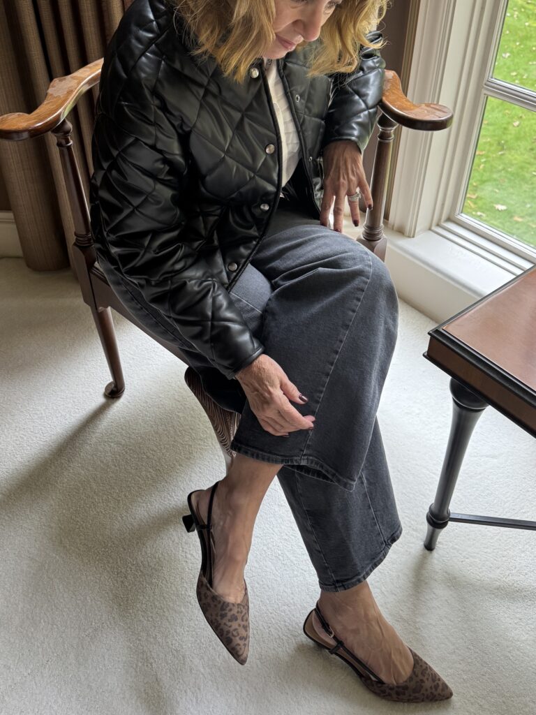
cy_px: 358
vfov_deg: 71.6
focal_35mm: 24
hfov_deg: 56.8
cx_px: 268
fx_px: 495
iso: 320
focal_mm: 6.76
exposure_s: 1/60
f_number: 1.78
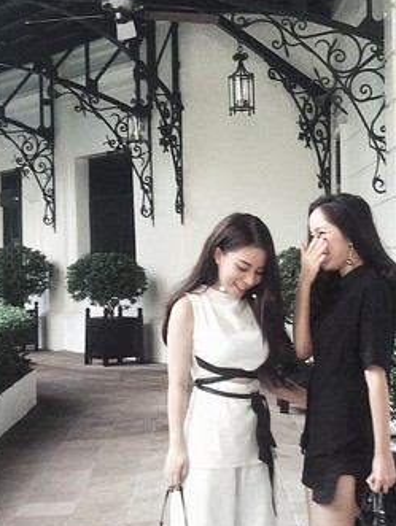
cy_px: 227
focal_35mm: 77
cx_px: 210
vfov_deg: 25.3
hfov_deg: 19.2
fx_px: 1172
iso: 40
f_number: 2.2
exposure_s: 1/50
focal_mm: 4.15
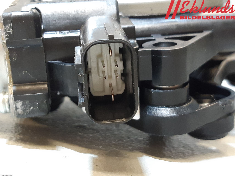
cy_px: 88
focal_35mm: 26
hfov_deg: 67.3
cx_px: 118
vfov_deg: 53.1
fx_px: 177
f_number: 1.7
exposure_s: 1/50
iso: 250
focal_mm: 3.93
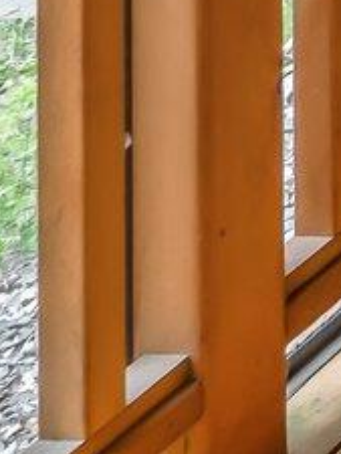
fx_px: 1895
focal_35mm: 144
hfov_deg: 6.2
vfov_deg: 10.1
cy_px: -911
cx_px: 1727
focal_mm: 16.5
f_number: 8
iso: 640
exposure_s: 1/5
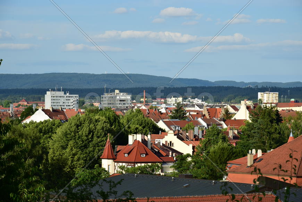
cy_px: 101
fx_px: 1321
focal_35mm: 158
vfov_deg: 8.7
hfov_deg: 13.0
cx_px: 151
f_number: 9
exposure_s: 1/200
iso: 100
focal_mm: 105
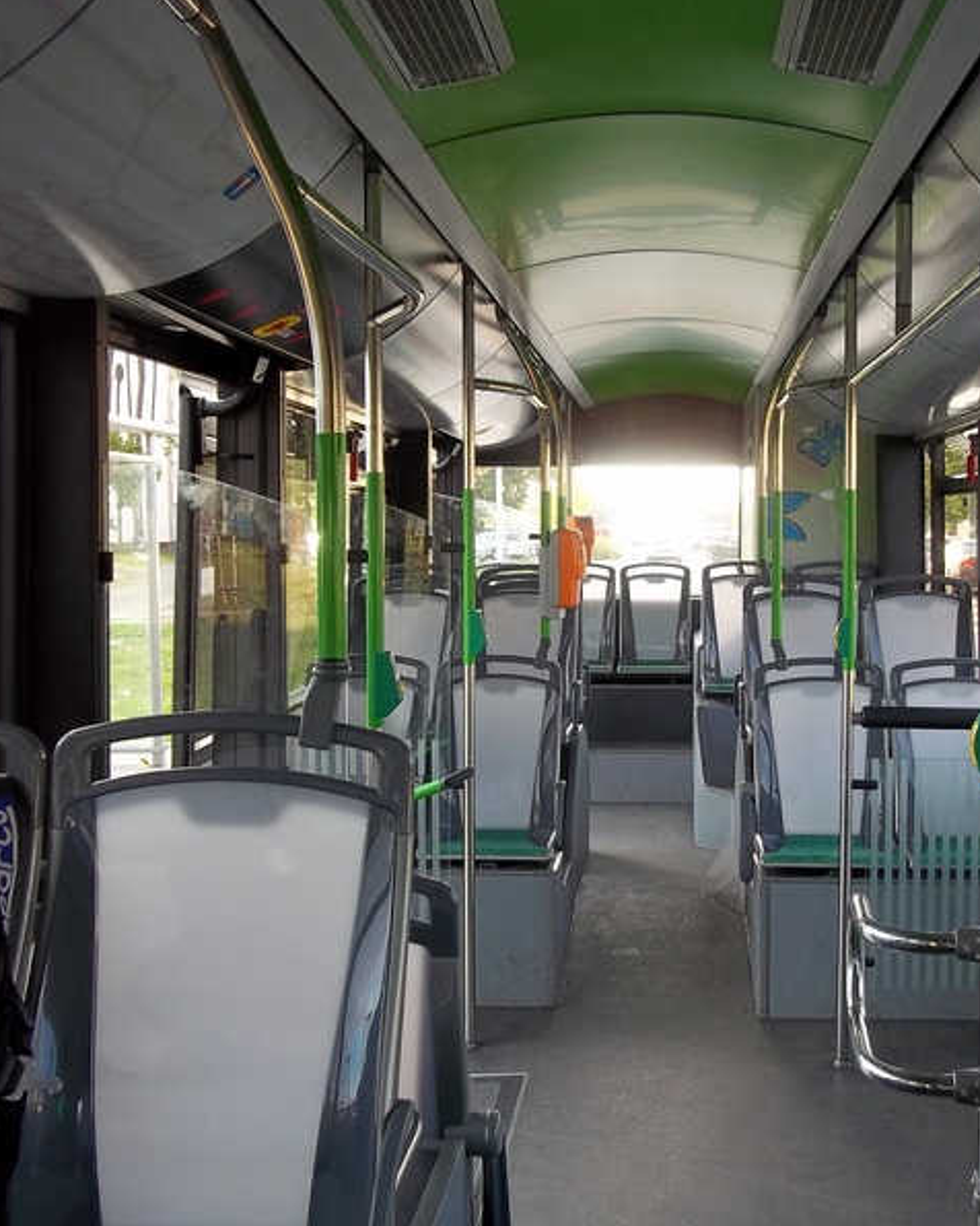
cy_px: 610
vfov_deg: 43.8
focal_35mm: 42
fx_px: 1523
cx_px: 616
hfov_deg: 35.5
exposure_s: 1/60
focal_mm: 5.7
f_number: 2.9
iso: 80
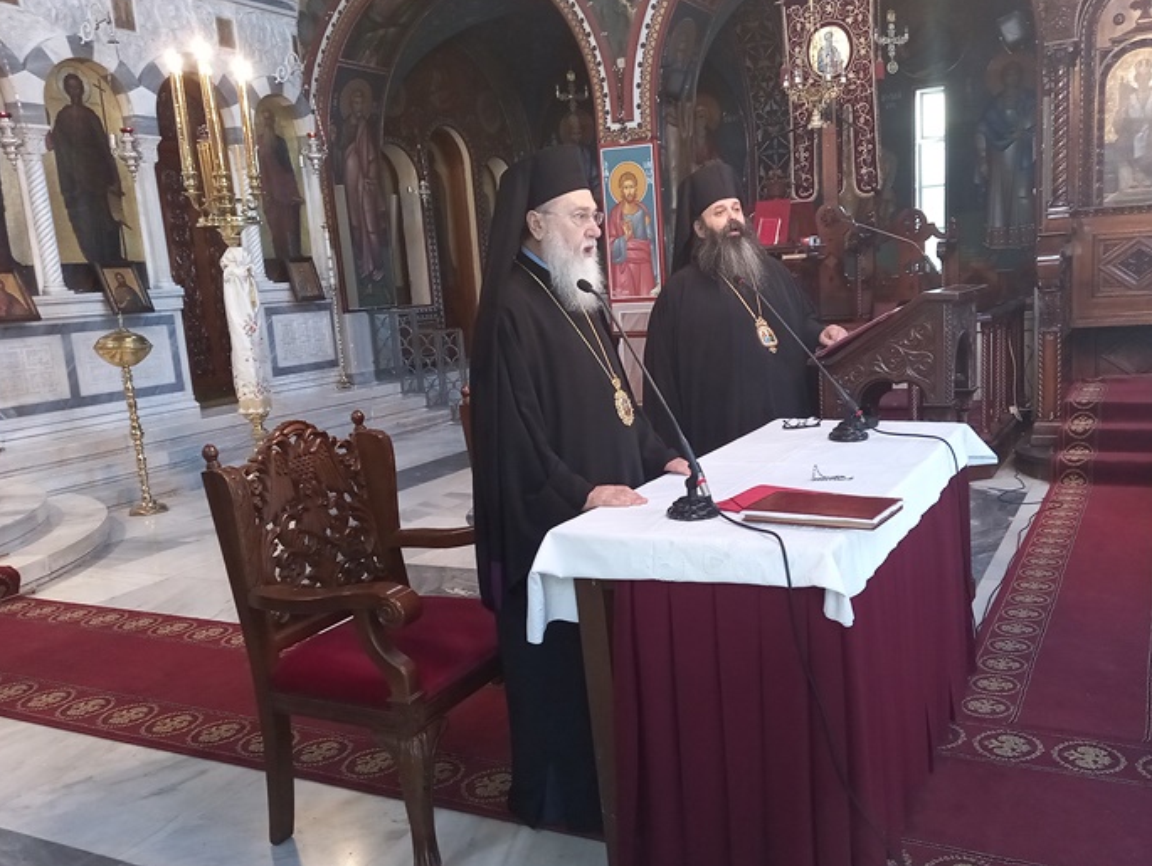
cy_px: 459
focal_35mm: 31
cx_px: 669
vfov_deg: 45.5
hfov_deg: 58.0
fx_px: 1033
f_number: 2
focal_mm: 4.6
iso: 400
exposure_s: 1/25
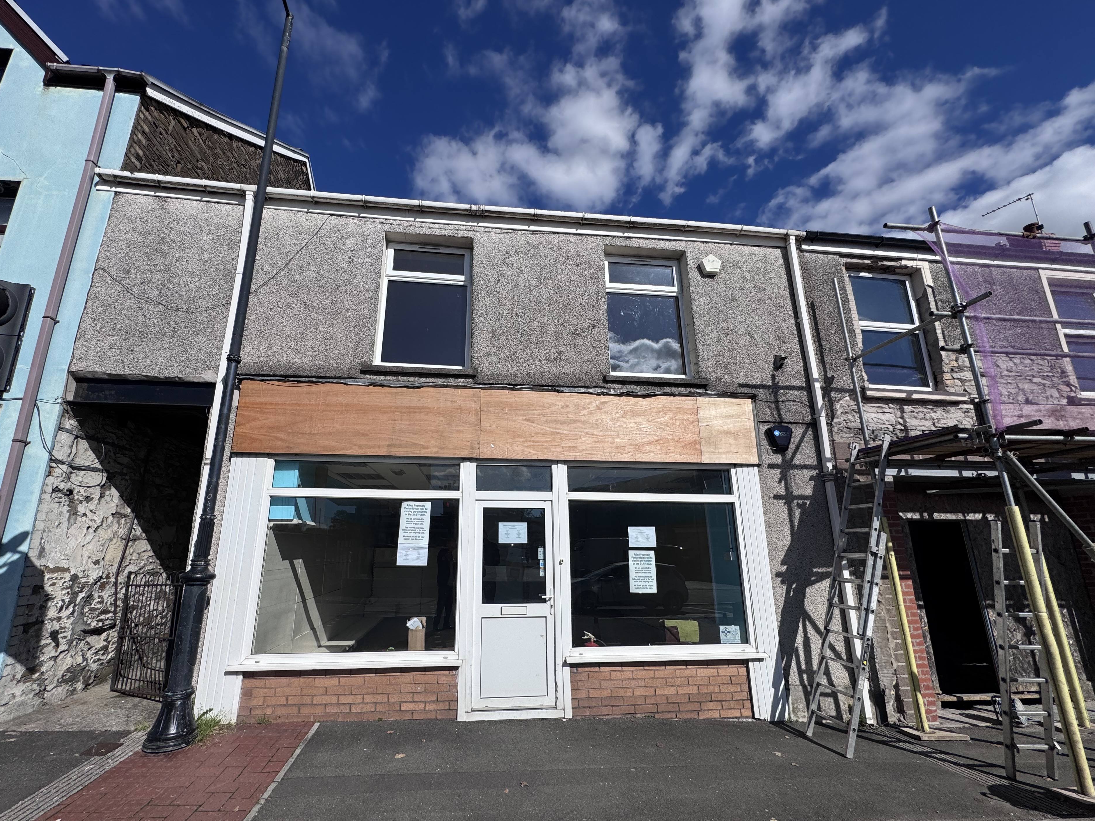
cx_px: 509
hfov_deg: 98.0
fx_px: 474
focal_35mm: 15
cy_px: 430
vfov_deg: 81.7
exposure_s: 1/3906
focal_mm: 2.22
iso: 32
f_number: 2.2
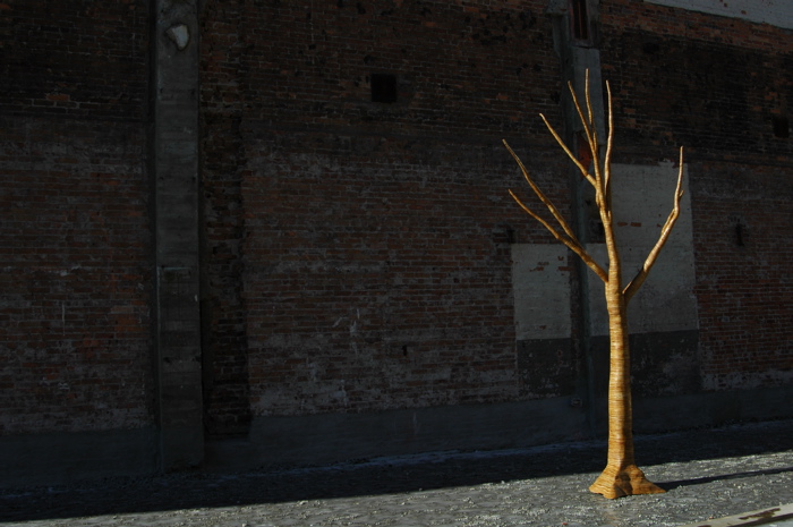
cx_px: 396
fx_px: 792
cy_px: 264
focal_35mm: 36
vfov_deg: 36.8
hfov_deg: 53.2
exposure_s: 1/800
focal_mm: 24
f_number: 6.3
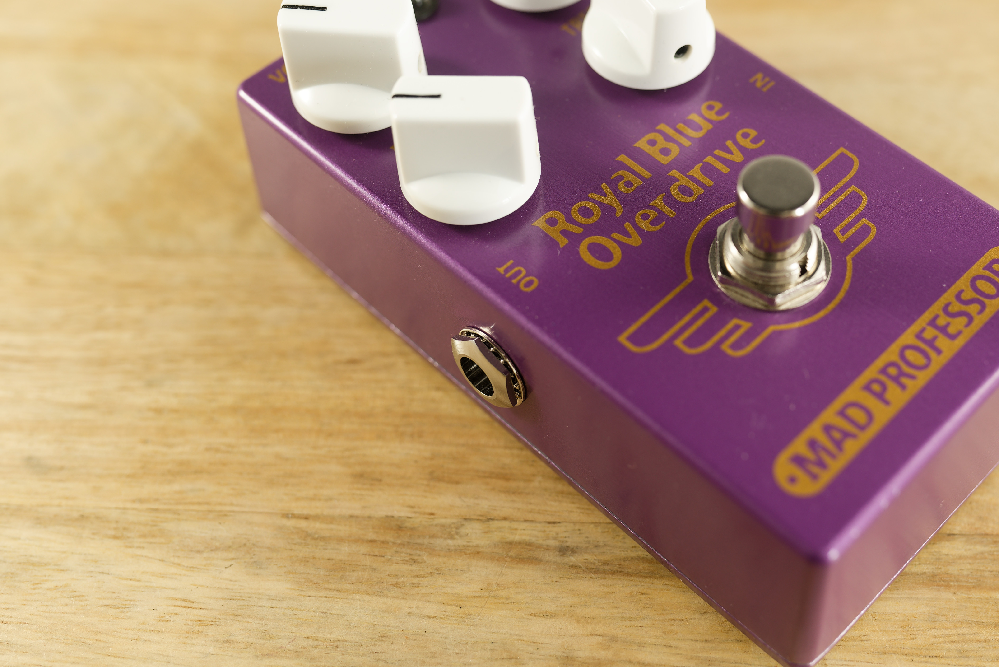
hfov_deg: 39.1
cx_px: 662
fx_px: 1388
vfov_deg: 26.9
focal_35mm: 50
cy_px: 253
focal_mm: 35
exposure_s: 1/10
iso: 100
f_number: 4.5
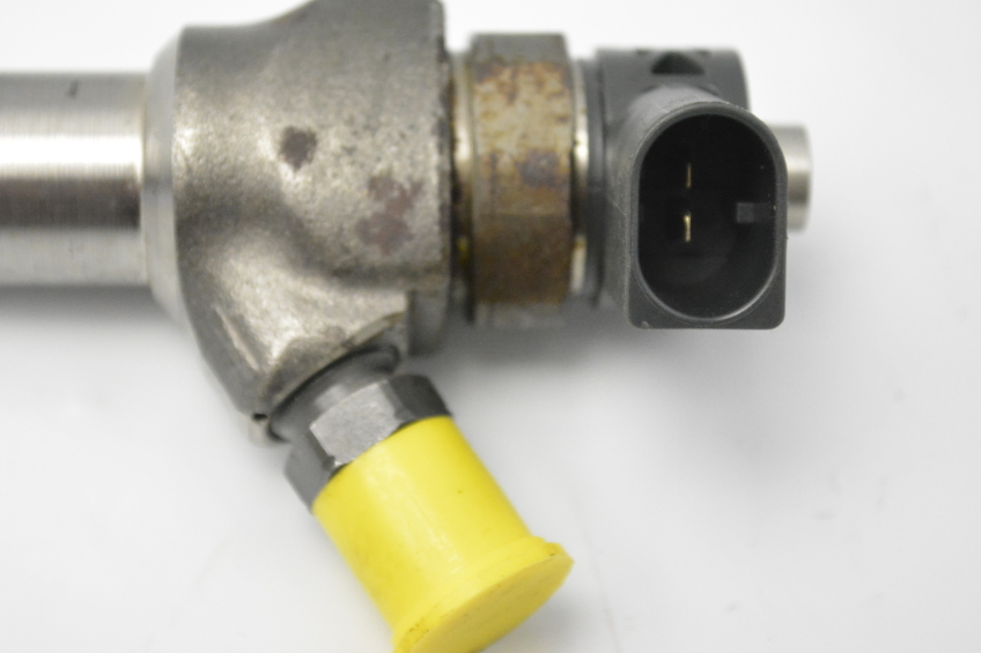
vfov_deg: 13.7
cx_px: 456
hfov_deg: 20.5
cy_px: 287
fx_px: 2713
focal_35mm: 100
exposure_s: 1/640
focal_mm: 55
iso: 6400
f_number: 5.6
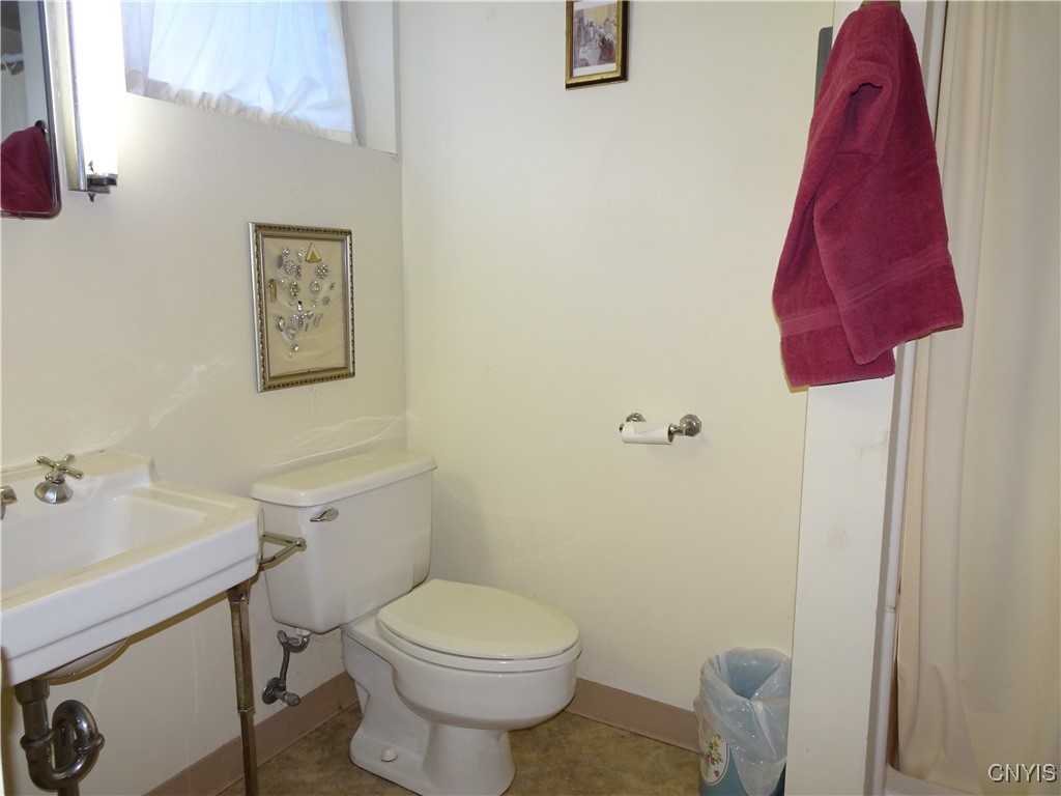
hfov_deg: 71.6
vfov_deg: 56.8
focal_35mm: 24
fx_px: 736
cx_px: 530
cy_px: 398
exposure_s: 1/30
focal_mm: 4.1
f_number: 3.5
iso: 200
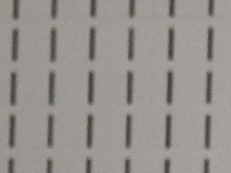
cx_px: 558
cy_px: 253
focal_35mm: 604
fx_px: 4031
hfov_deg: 3.2
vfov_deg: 2.5
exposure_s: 1/1000
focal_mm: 80
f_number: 2.8
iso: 4000
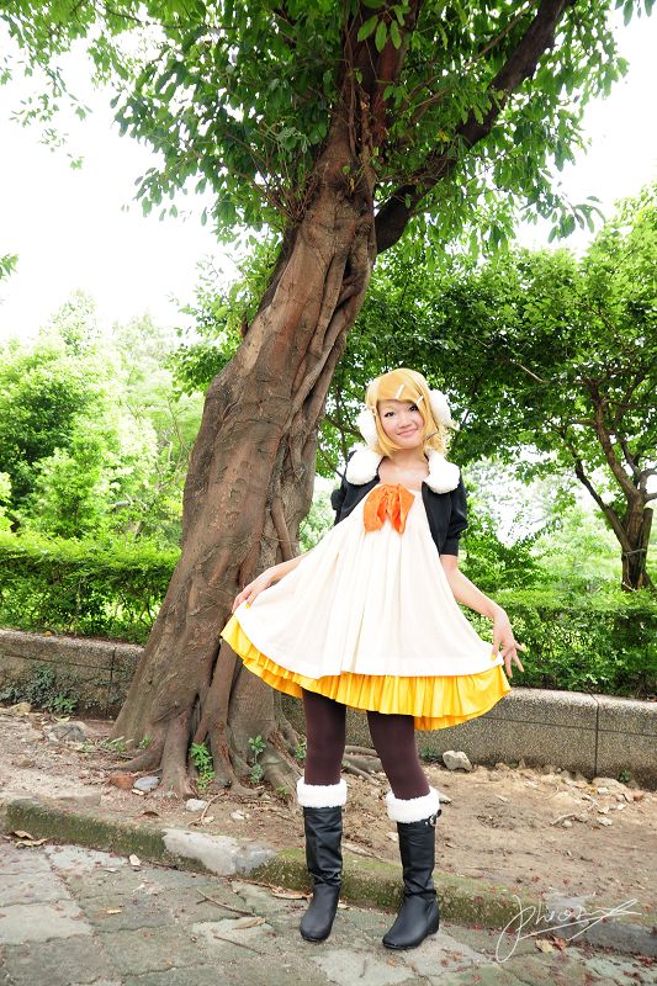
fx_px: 698
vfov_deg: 70.4
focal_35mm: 26
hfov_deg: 50.4
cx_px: 328
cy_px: 493
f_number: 3.5
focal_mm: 17
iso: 200
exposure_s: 1/160
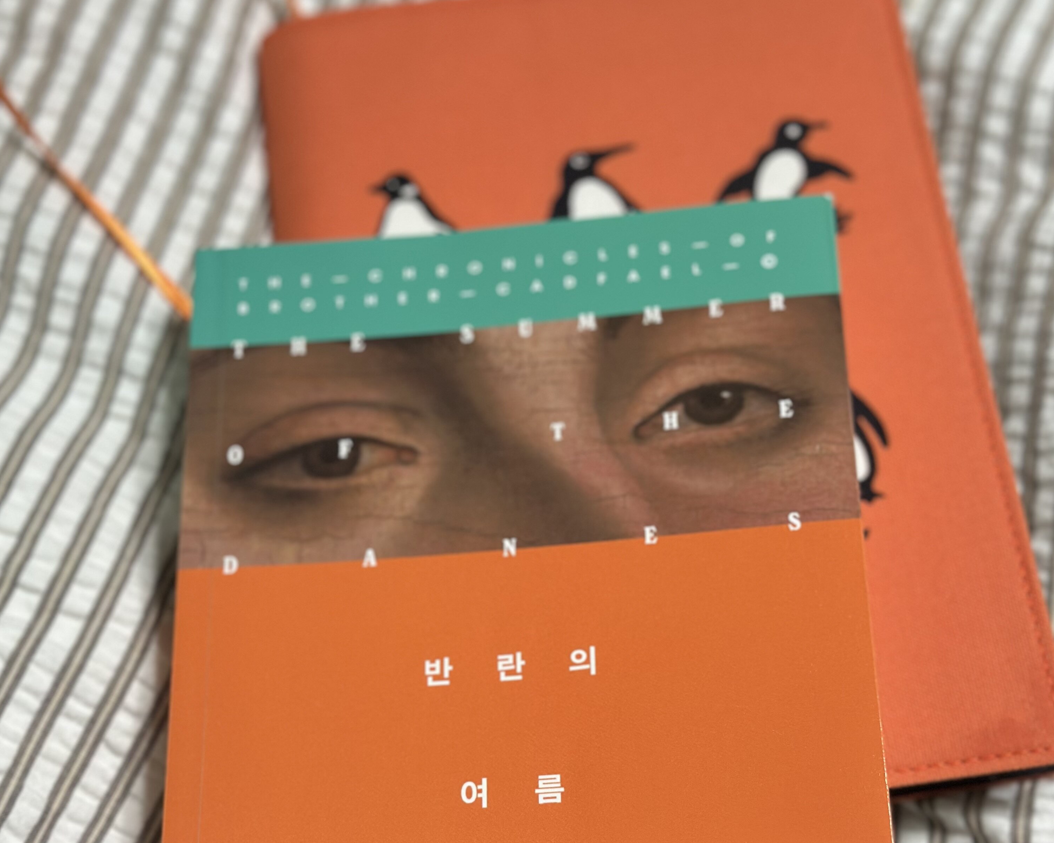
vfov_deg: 24.1
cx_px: 528
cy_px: 537
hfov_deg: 30.0
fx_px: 1965
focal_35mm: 63
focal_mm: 6.86
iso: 200
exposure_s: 1/60
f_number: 1.78
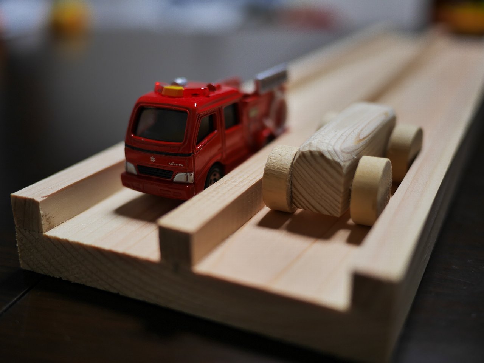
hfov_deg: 46.8
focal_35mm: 40
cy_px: 182
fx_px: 559
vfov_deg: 36.0
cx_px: 242
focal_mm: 20
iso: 200
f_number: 1.7
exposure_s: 1/125
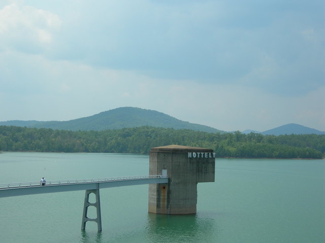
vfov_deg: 20.4
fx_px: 676
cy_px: 122
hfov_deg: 27.0
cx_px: 162
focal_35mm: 72
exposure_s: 1/300
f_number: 6.3
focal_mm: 14.9
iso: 50
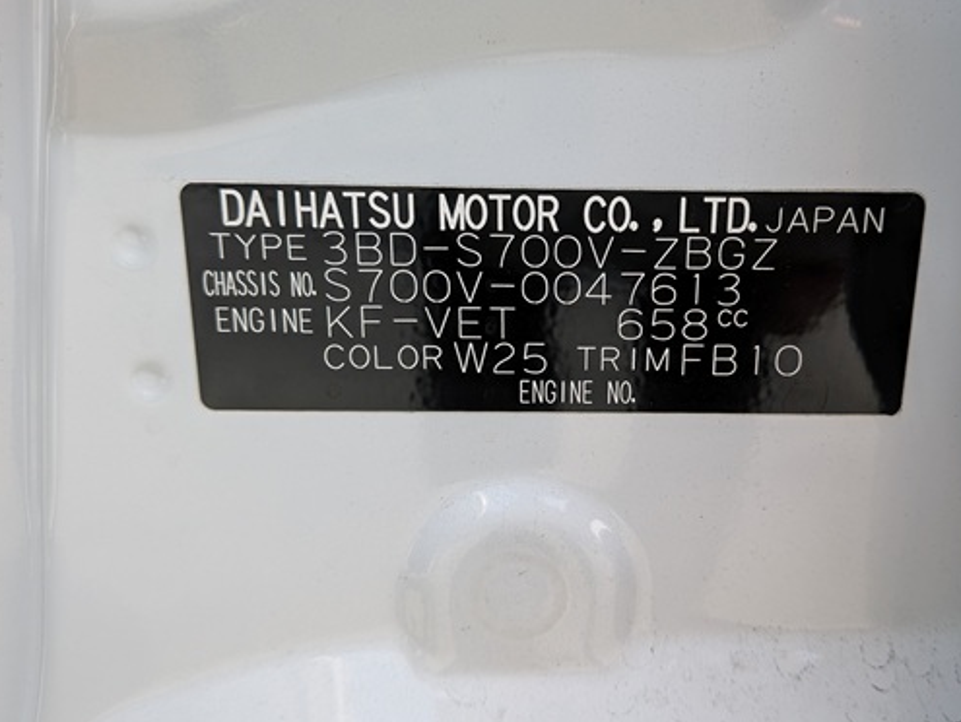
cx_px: 547
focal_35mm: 31
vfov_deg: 45.4
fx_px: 861
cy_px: 309
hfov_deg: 58.1
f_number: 1.7
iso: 36
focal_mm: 4.53
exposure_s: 1/360
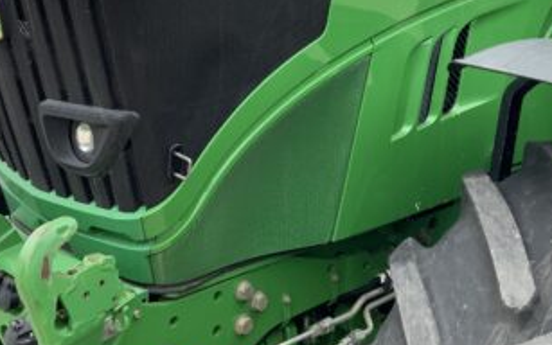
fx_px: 963
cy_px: 20
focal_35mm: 64
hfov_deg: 31.8
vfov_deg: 19.8
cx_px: 349
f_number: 1.8
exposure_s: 1/291
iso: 16
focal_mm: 3
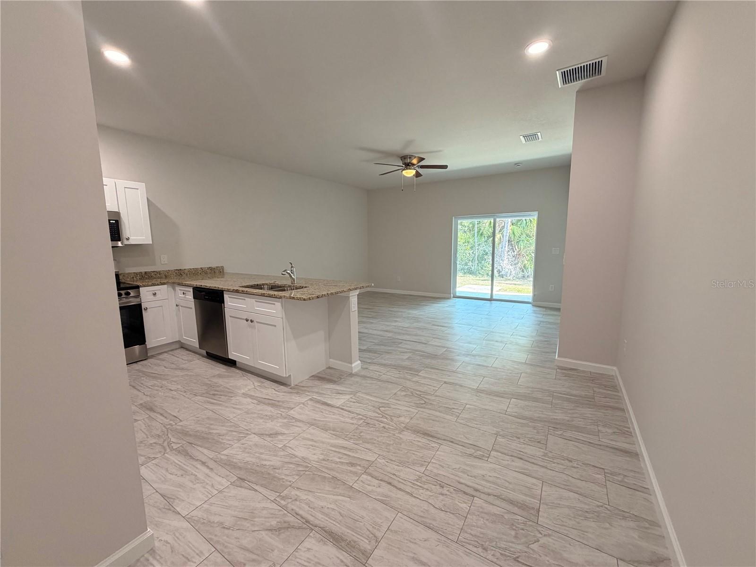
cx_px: 378
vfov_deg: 85.7
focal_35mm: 14
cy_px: 284
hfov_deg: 102.1
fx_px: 306
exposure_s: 1/120
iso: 200
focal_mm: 2.22
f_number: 2.2
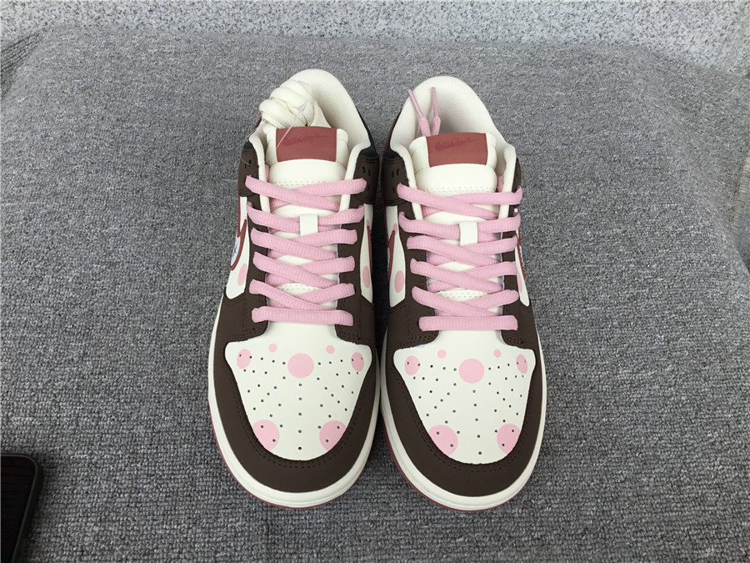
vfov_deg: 45.4
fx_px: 672
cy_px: 282
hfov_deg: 58.4
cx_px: 375
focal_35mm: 31
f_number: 2.4
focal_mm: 3.3
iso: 25
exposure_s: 1/280
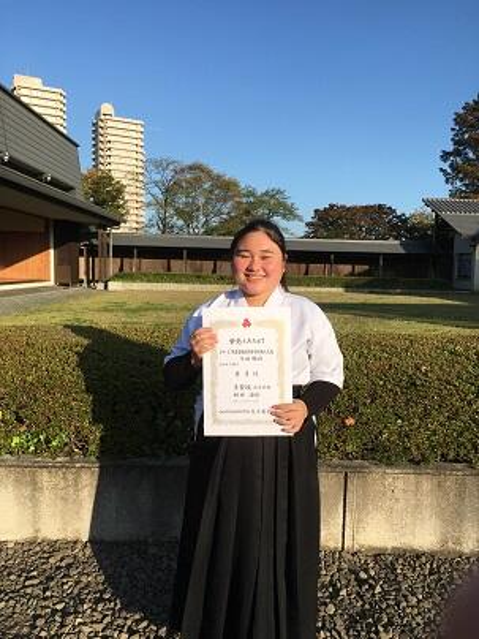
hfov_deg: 48.2
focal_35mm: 29
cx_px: 240
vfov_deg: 61.7
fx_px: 535
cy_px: 320
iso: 25
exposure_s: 1/1479
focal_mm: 4.15
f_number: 2.2
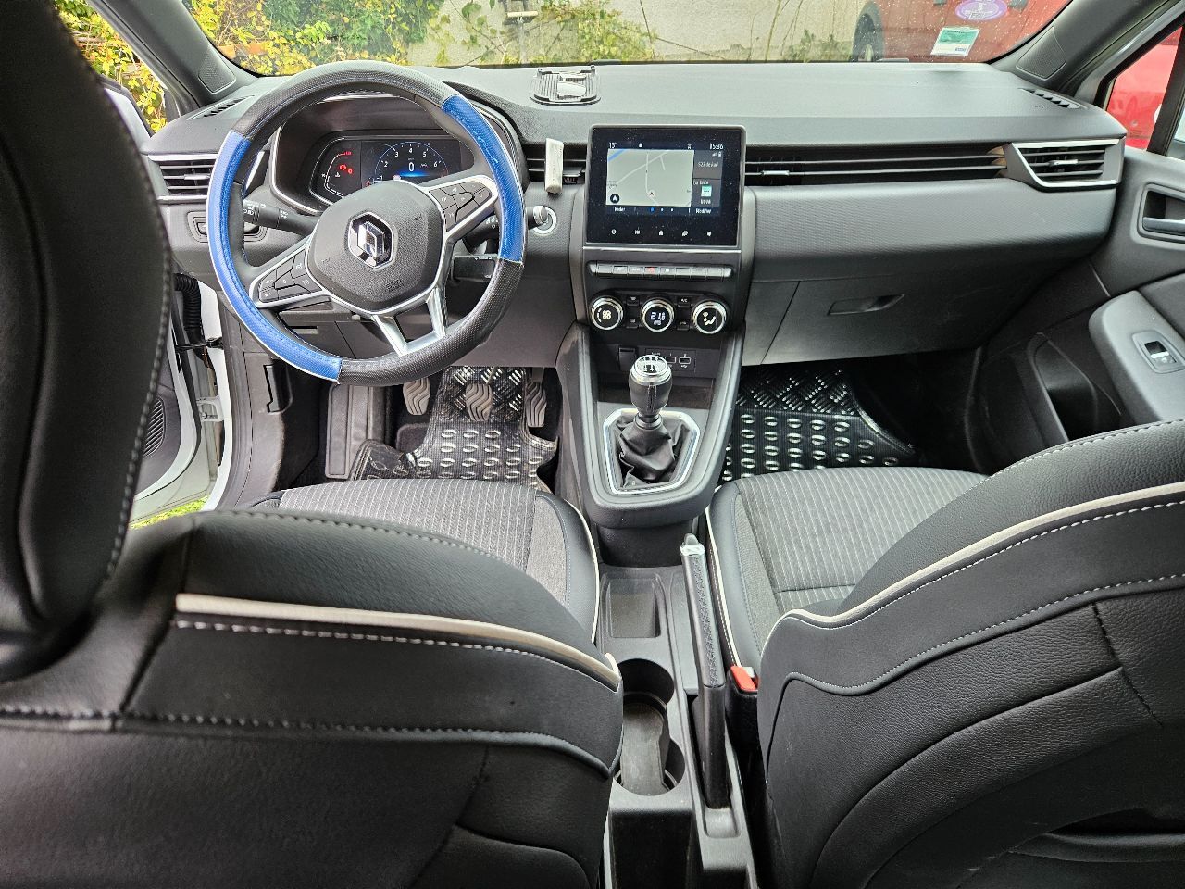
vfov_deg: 58.9
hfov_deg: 73.9
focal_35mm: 23
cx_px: 592
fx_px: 787
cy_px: 444
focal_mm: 5.4
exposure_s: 1/100
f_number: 1.8
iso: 200
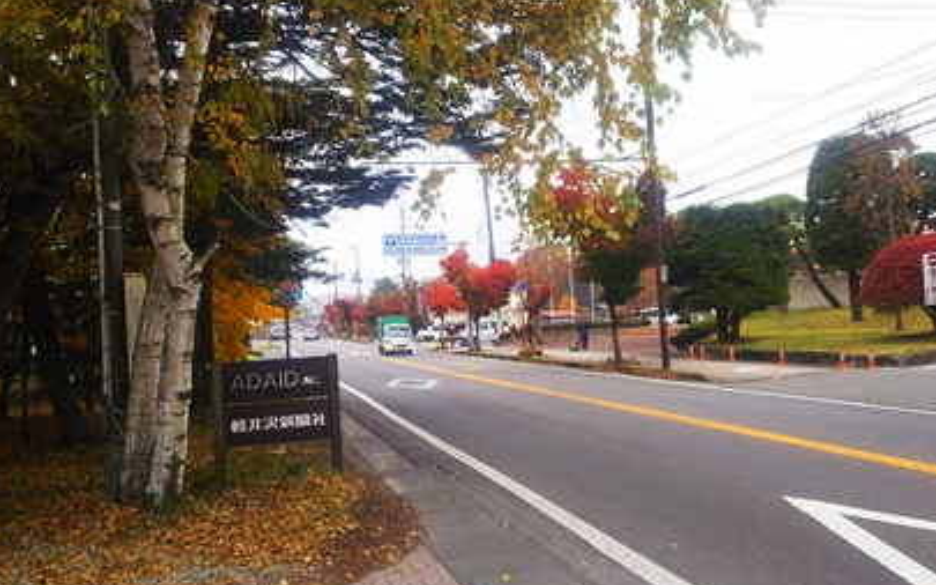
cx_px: 552
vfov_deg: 37.2
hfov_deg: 56.4
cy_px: 332
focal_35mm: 34
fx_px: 867
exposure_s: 1/227
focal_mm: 4.2
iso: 20
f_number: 1.9
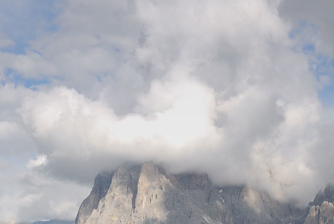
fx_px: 1180
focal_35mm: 127
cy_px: 167
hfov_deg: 15.8
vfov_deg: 10.8
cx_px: 335
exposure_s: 1/250
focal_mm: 34
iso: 180
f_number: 10
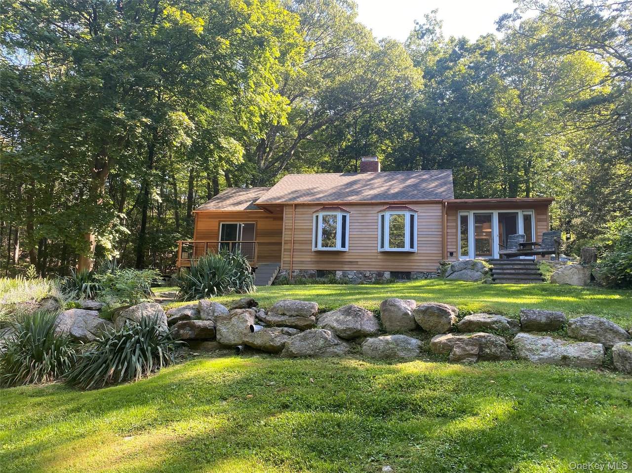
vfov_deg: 53.0
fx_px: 475
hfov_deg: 67.3
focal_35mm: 26
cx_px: 316
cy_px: 236
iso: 32
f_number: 1.8
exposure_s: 1/135
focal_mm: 4.25
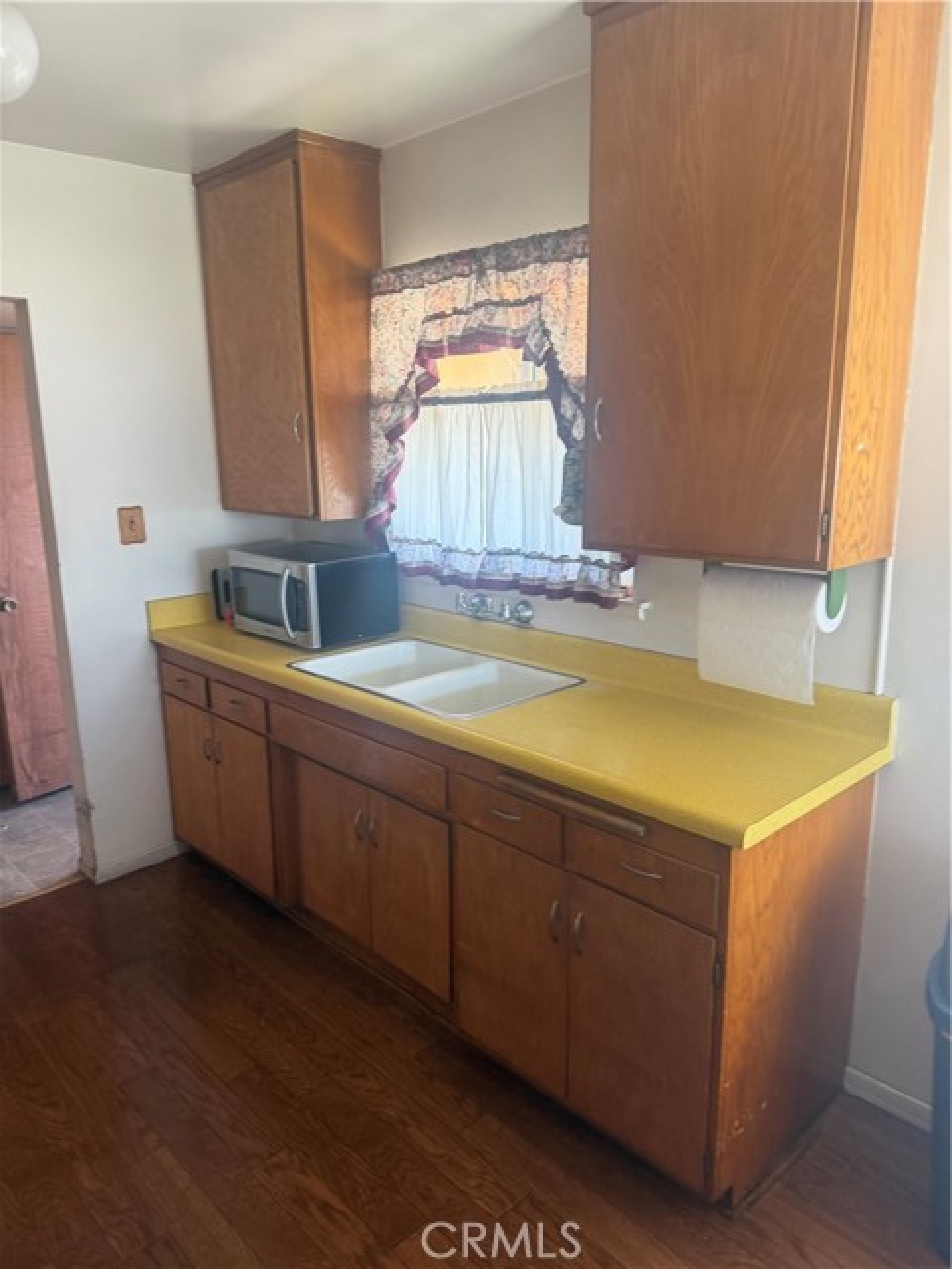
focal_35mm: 24
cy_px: 634
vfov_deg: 71.6
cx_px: 476
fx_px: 880
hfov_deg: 56.8
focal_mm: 6.76
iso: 200
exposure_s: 1/66
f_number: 1.78
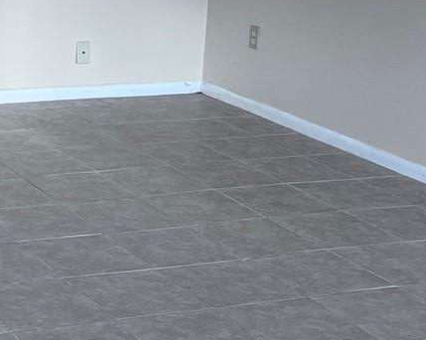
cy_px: 4
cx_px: -164
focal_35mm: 96
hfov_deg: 18.3
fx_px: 1210
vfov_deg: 15.7
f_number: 1.6
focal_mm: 5.1
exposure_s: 1/120
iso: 125
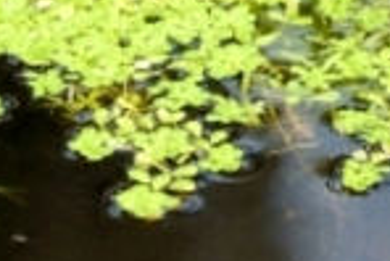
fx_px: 21037
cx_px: 640
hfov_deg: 1.1
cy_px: -55
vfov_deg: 0.7
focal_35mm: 1940
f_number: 6.3
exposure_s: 1/400
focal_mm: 240
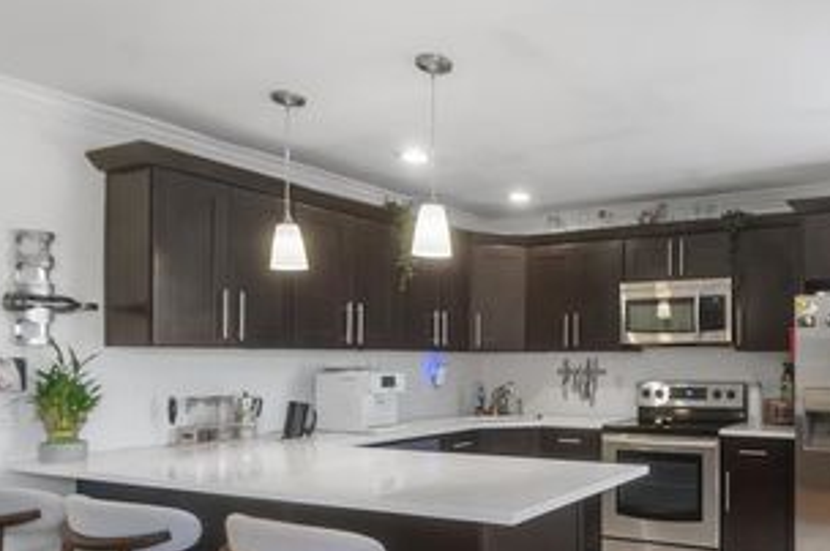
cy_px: 337
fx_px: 645
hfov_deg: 62.1
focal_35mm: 28
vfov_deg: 46.0
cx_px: 614
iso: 100
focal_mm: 17
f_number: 8
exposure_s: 1.3
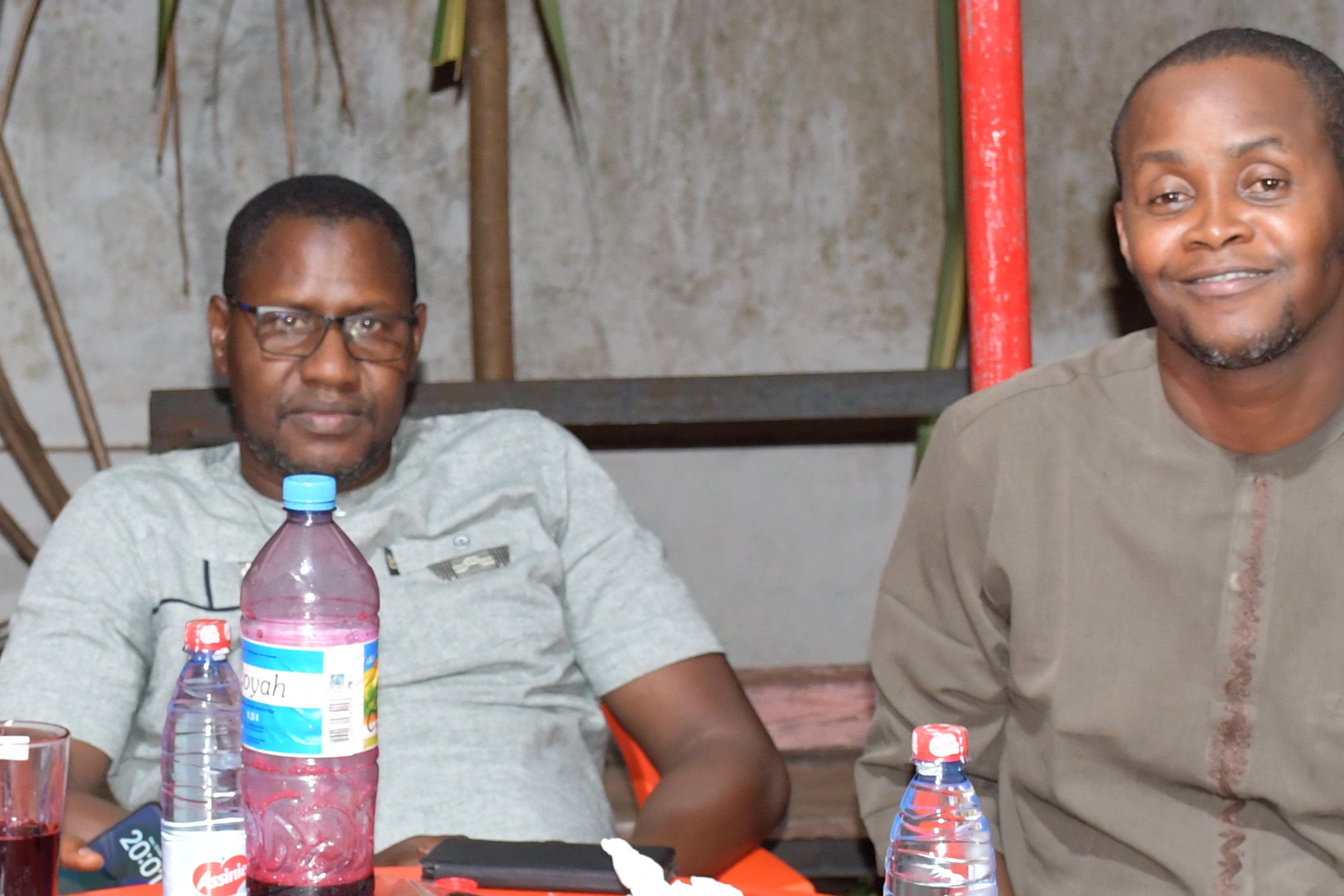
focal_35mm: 120
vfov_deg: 11.4
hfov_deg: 17.0
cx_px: 376
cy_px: 586
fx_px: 4480
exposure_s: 1/10
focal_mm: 32
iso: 1250
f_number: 5.6
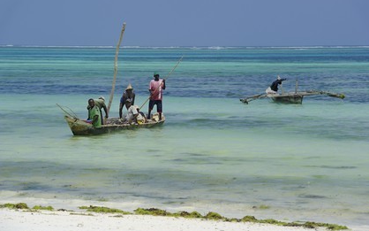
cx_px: 185
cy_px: 113
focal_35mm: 205
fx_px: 2061
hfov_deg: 10.2
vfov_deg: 6.4
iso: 200
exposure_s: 1/400
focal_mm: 200
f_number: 10
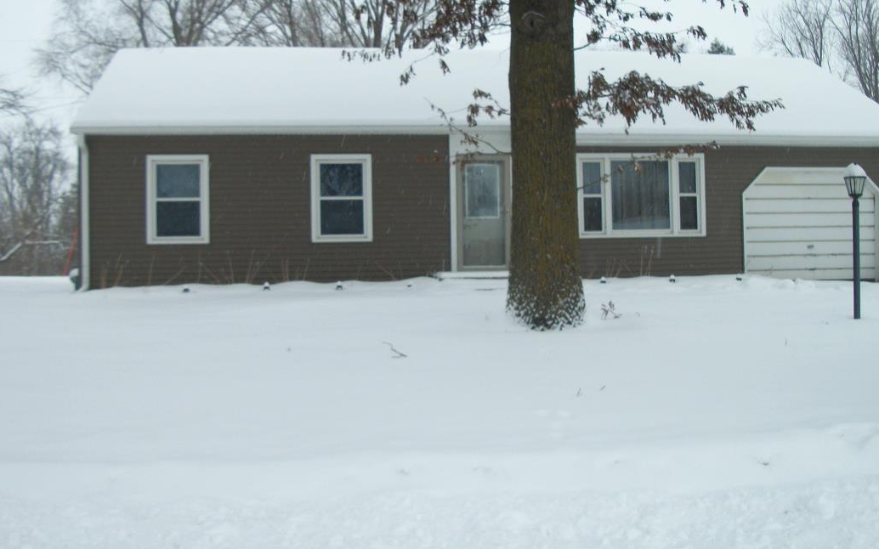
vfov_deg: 30.5
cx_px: 451
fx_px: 1006
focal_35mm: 42
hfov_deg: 47.2
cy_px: 244
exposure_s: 1/80
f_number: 8.8
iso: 80
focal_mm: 5.7
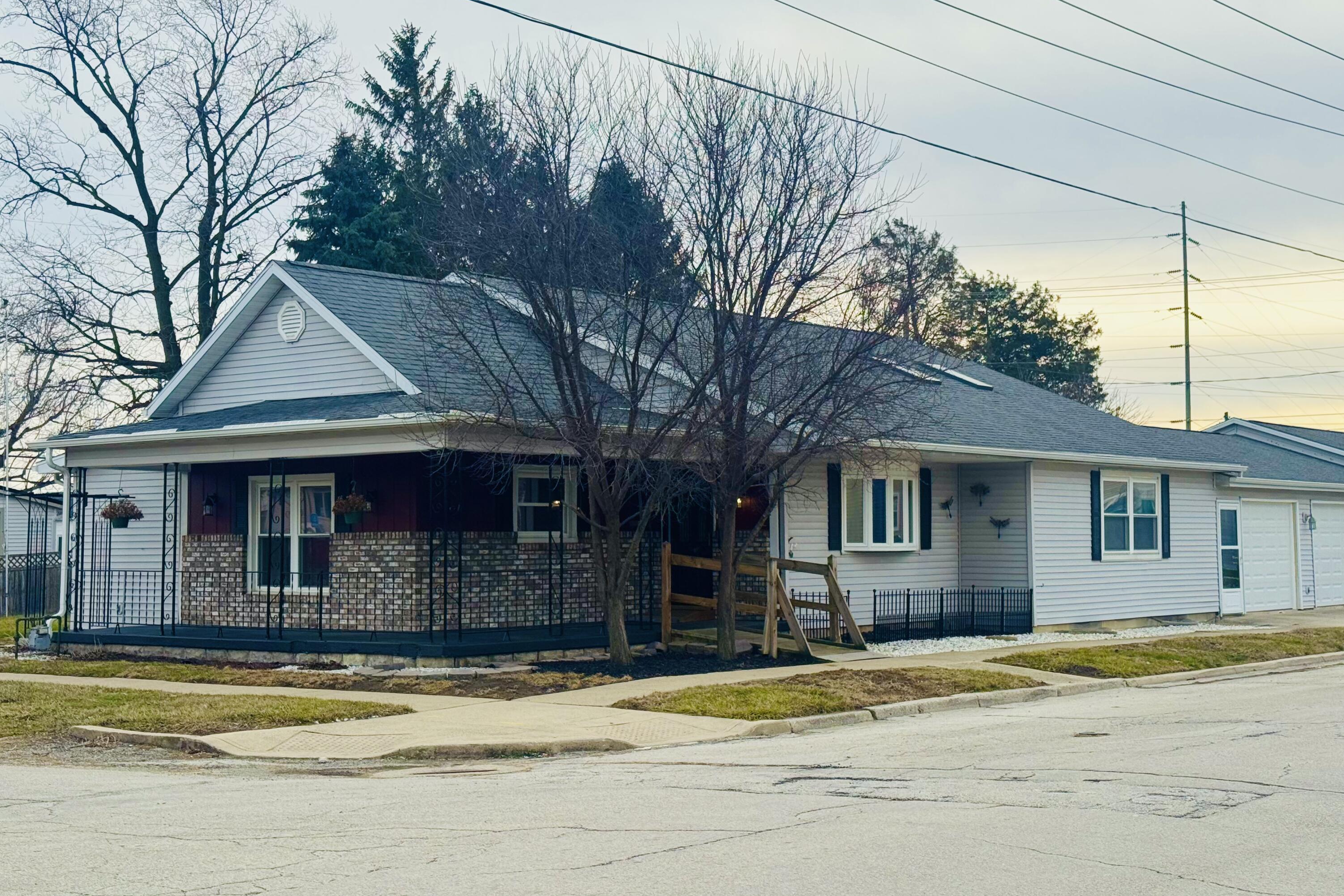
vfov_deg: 27.0
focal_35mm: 50
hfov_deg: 39.6
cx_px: 672
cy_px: 408
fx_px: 1867
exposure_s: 1/4310
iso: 64
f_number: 1.78
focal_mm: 6.76
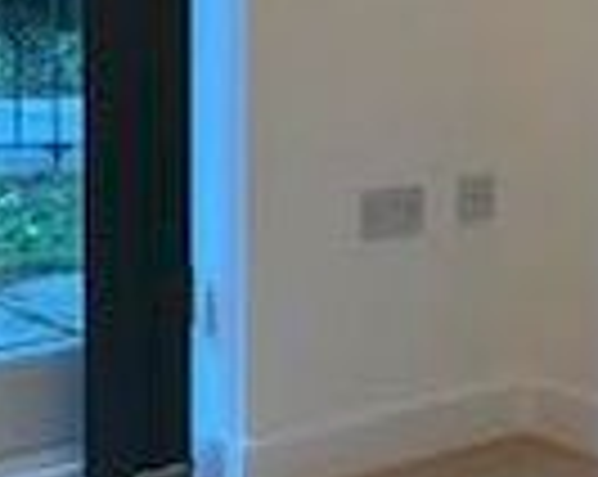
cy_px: 223
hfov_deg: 14.3
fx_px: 2368
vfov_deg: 11.5
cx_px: 463
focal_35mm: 134
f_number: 1.8
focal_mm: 4.25
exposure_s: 1/17
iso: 50
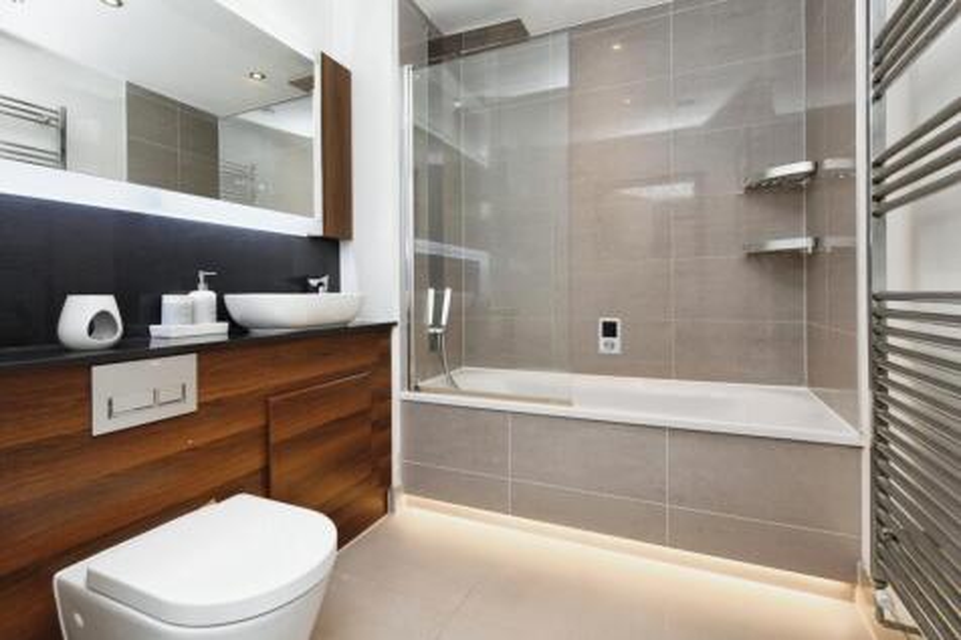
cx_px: 480
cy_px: 320
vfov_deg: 73.7
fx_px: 427
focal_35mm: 16
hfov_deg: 96.8
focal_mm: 16
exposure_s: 1/60
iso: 800
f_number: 8
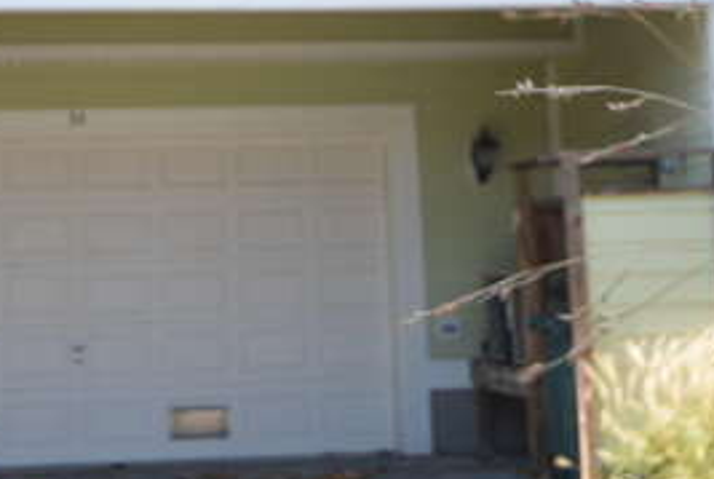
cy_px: -40
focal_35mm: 86
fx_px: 1708
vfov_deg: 15.5
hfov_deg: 23.5
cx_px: 214
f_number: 6.3
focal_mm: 20
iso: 200
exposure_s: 1/160
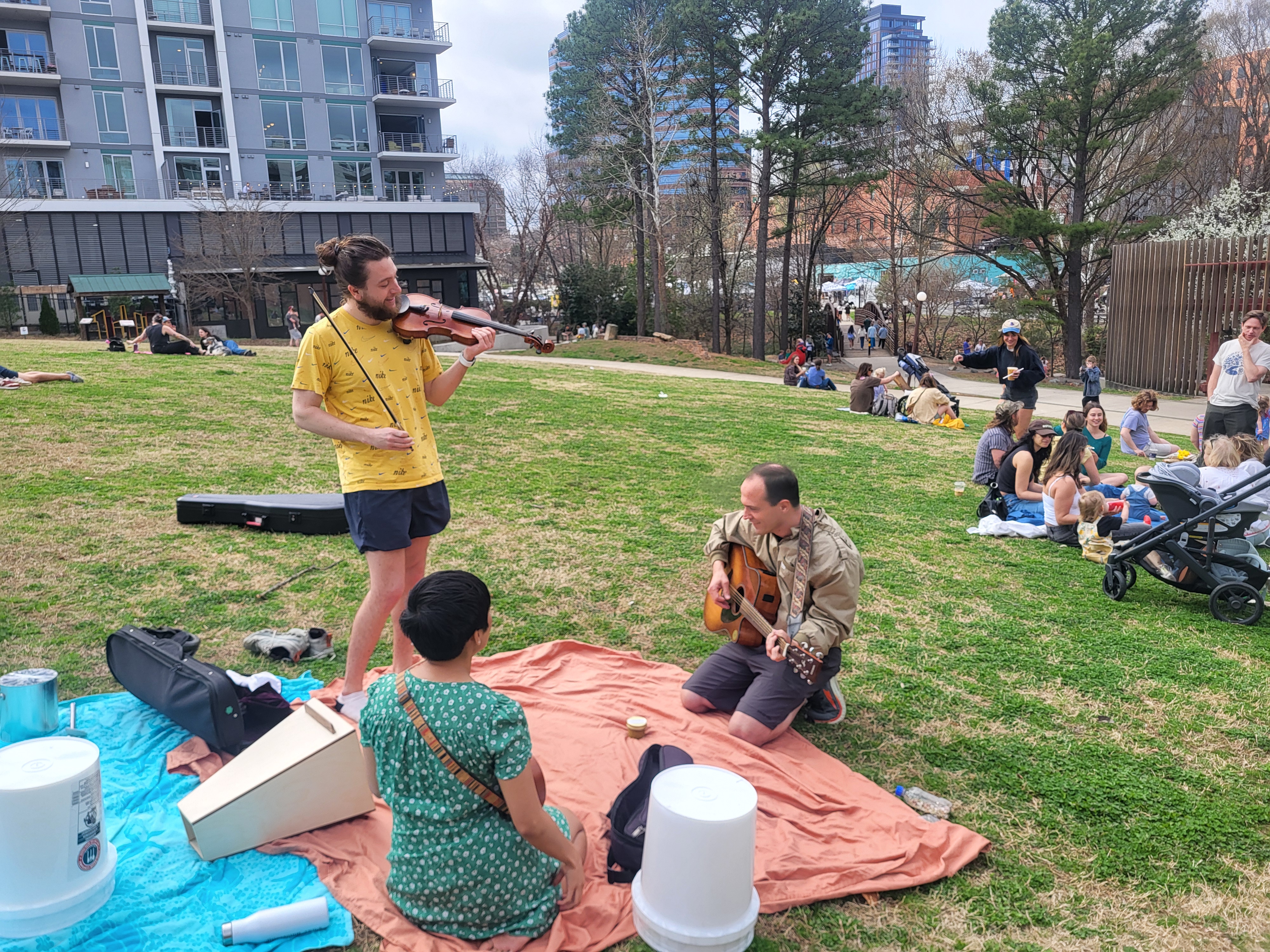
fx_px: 954
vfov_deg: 53.1
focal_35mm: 26
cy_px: 476
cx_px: 635
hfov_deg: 67.3
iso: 40
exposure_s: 1/1076
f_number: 1.8
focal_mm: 5.4
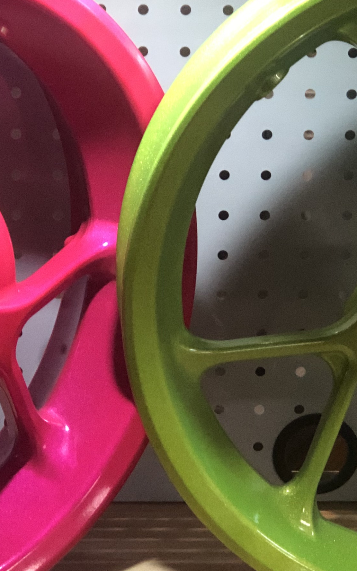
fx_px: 2133
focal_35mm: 137
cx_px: 157
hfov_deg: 9.6
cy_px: 289
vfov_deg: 15.3
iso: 500
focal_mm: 6.6
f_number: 2.8
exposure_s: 1/33
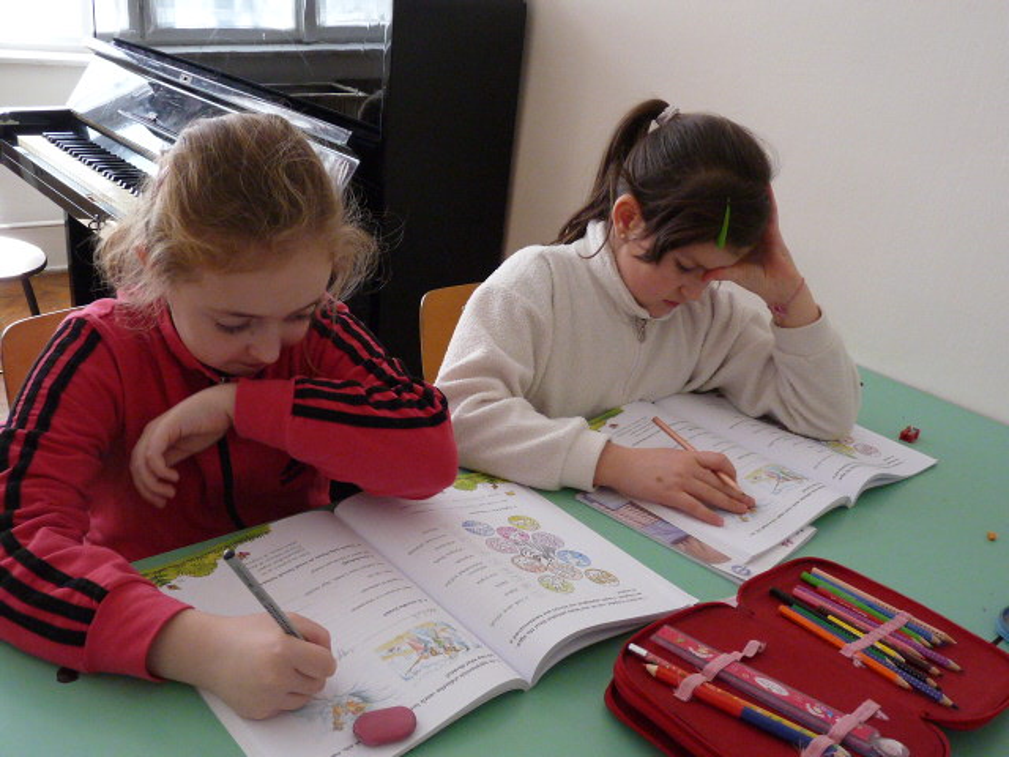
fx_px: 933
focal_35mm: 32
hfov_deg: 56.8
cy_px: 378
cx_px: 504
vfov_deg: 44.2
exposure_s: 1/160
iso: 400
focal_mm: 4.8
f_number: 2.8
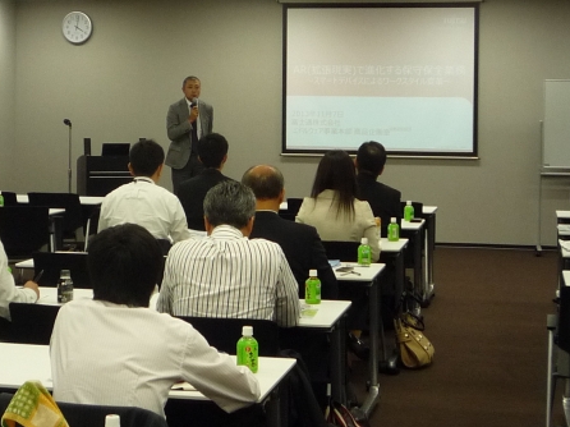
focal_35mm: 79
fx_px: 1300
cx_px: 239
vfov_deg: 18.6
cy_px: 133
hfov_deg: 24.7
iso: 200
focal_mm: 5.3
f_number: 3.3
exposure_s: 1/60
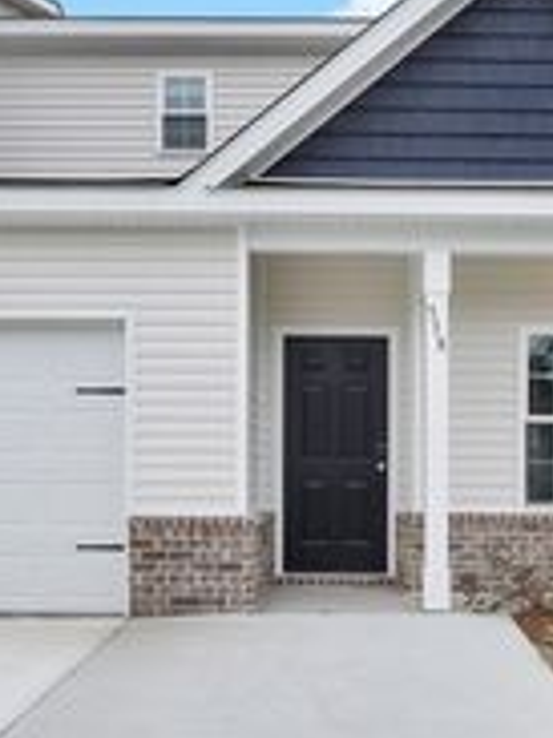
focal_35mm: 43
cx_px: 343
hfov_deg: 33.2
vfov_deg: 43.6
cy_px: 385
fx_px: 924
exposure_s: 1/160
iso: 320
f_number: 9
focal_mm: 16.5
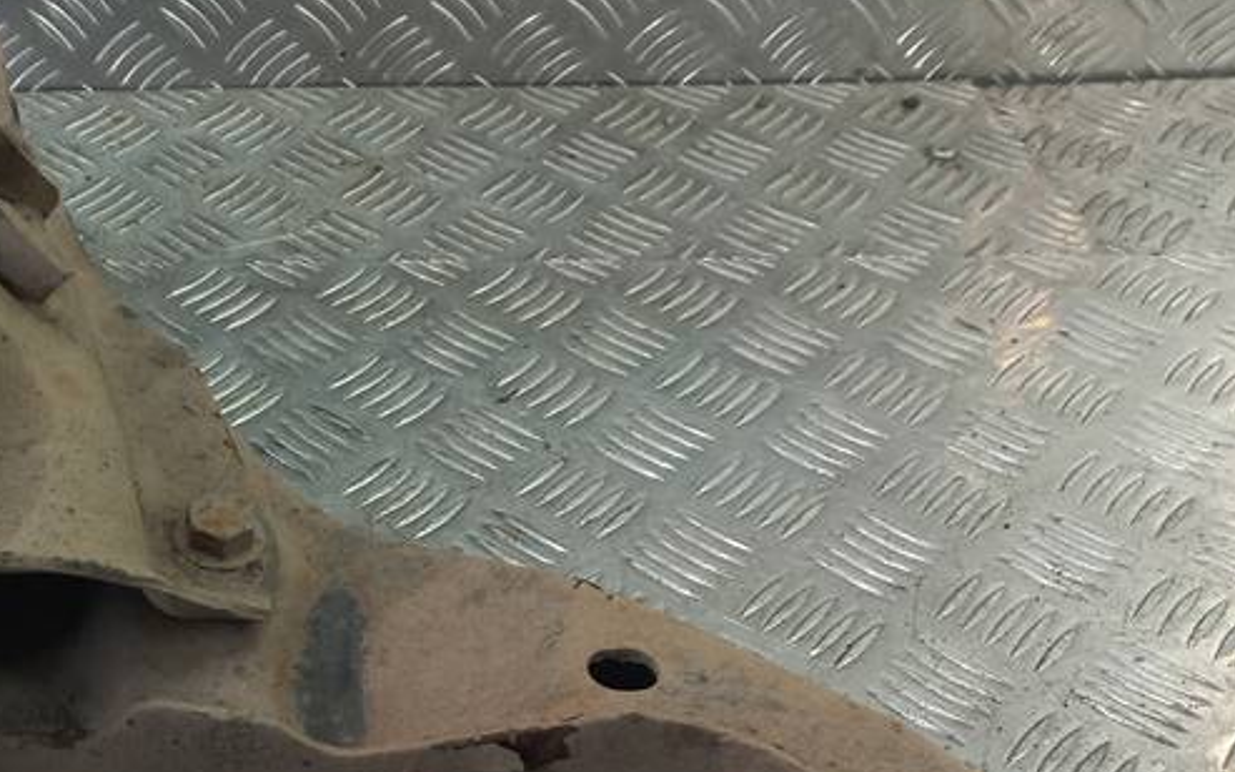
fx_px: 1851
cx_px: 63
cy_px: 529
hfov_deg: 34.3
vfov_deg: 23.4
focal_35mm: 55
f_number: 1.8
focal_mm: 4.6
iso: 64
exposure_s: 1/50
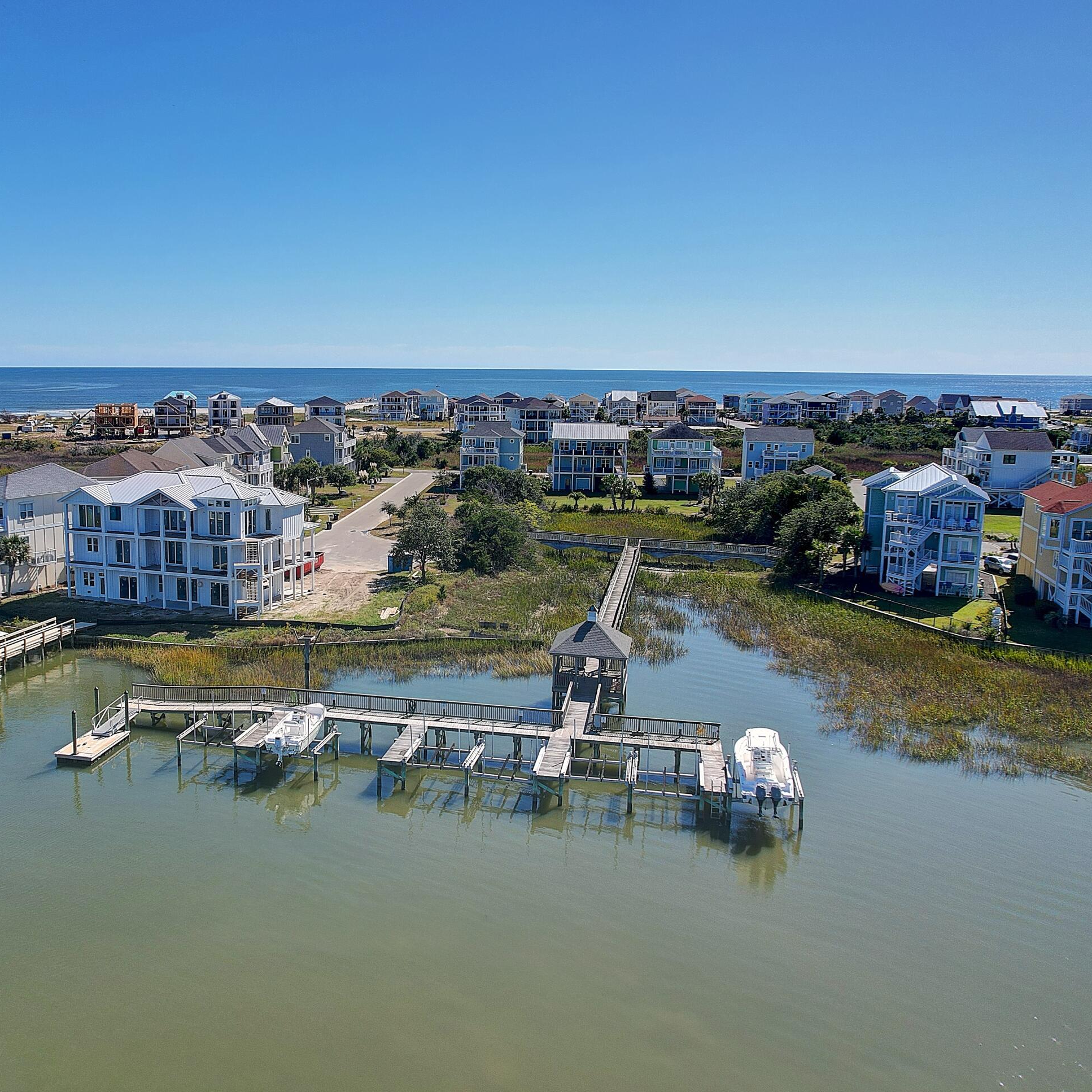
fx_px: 1035
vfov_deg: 55.6
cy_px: 538
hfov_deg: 54.7
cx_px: 383
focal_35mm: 29
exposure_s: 1/725
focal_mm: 8.4
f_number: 2.8
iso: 120
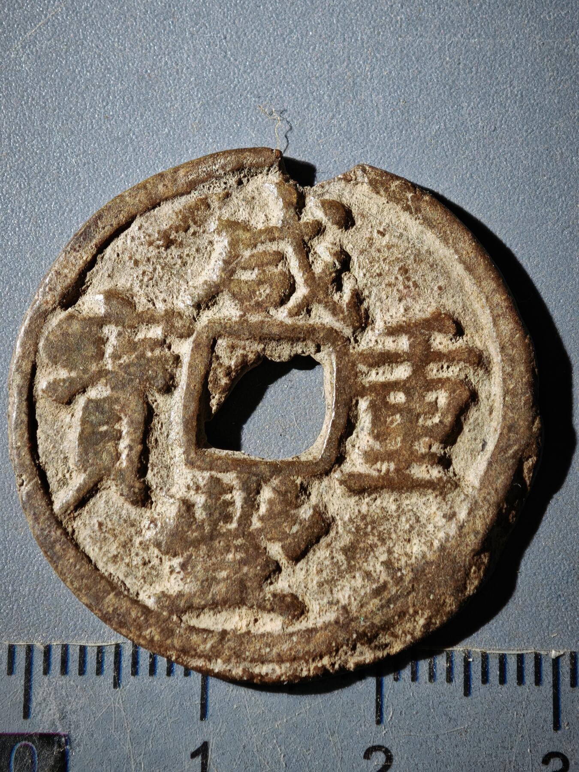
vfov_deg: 22.0
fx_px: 1985
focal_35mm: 89
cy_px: 386
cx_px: 290
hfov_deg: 16.6
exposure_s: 1/100
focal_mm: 9
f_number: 2
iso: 200
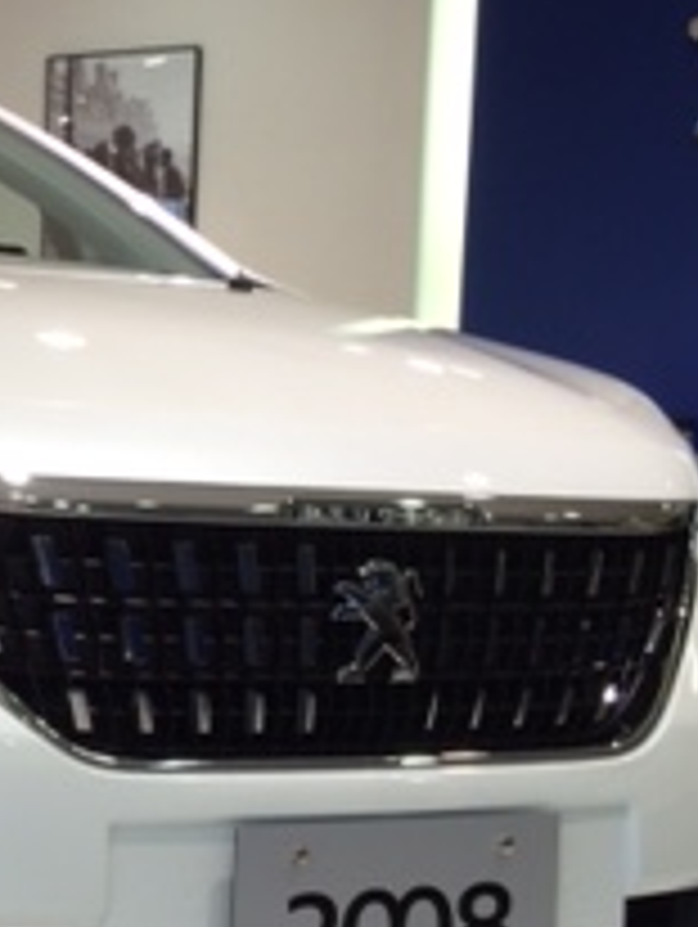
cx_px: -122
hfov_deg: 15.9
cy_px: 432
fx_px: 2415
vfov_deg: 21.7
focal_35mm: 90
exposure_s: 1/60
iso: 32
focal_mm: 4.15
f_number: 2.2
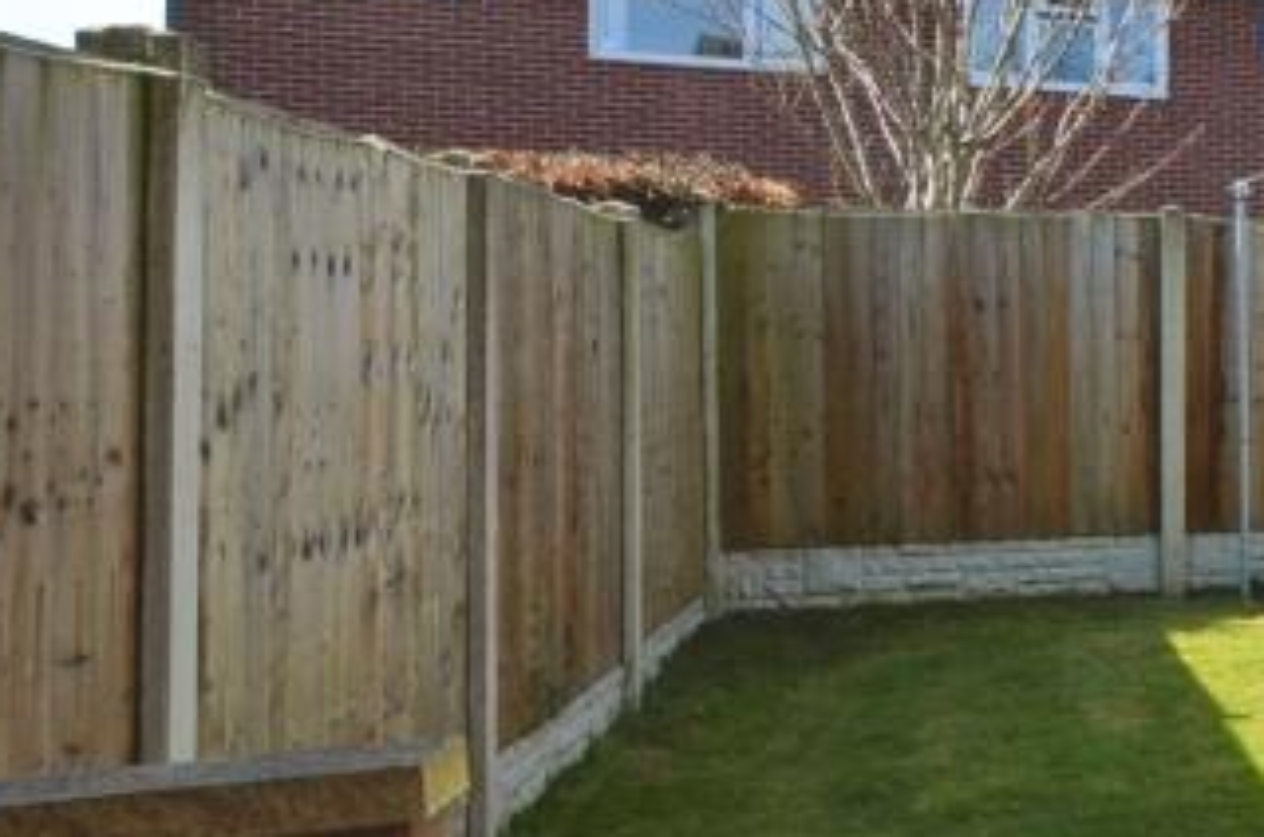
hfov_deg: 27.7
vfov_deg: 27.9
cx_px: 1904
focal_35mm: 48
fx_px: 1682
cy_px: 353
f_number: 8
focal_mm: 10
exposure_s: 1/250
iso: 180
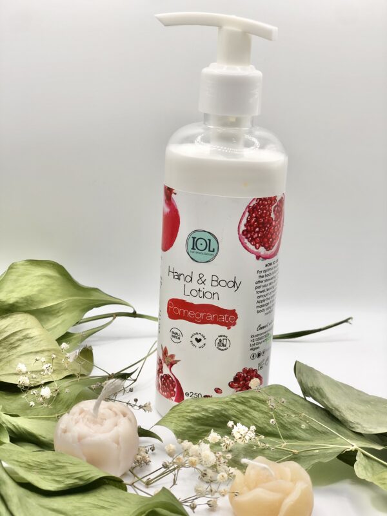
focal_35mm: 52
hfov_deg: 28.0
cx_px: 194
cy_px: 258
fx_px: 775
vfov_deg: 36.8
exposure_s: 1/121
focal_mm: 6
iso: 16
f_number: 2.4
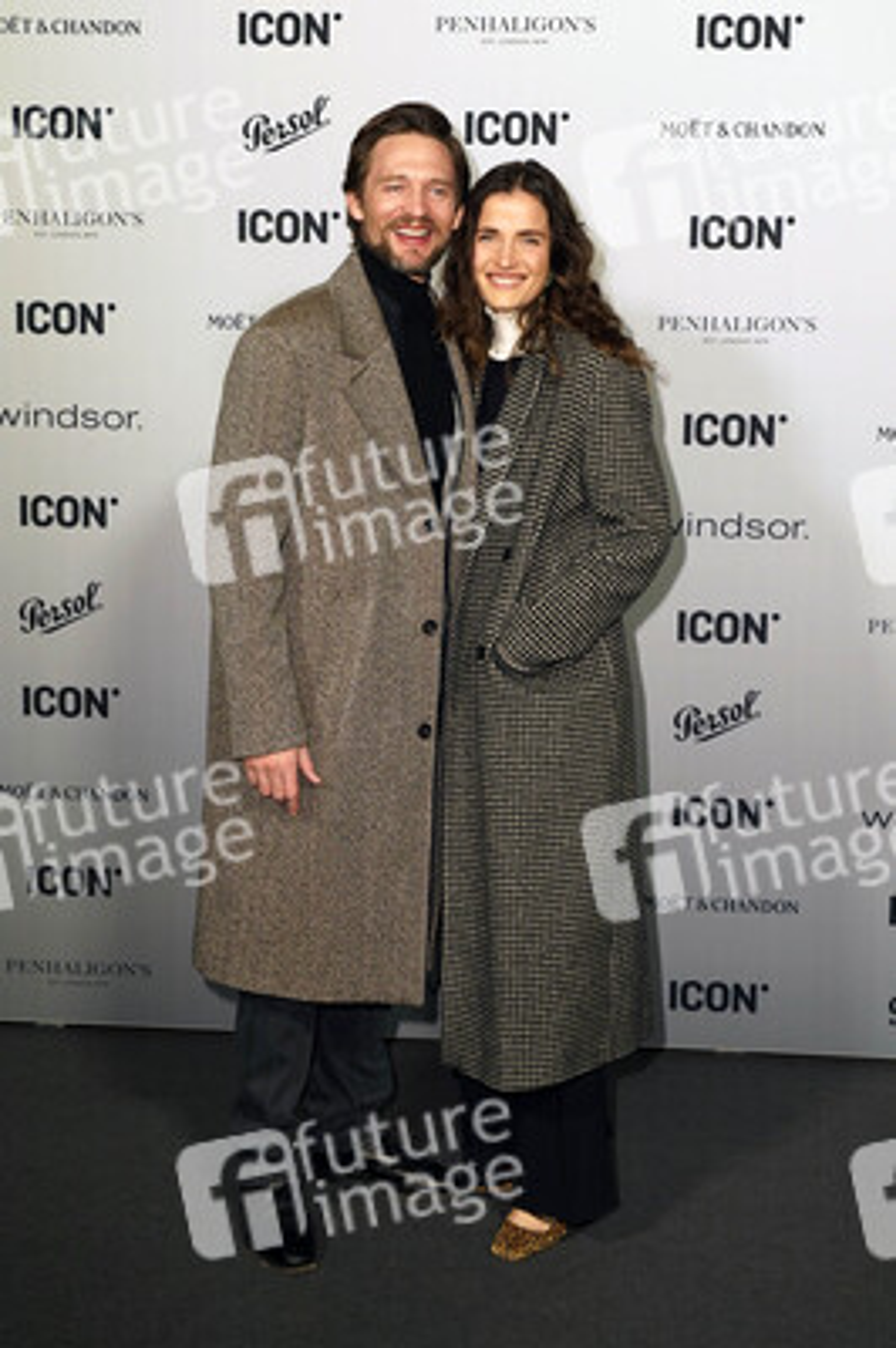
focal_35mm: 42
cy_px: 674
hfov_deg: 31.8
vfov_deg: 46.4
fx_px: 1571
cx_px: 448
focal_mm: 42
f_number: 5.6
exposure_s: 1/160
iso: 1600
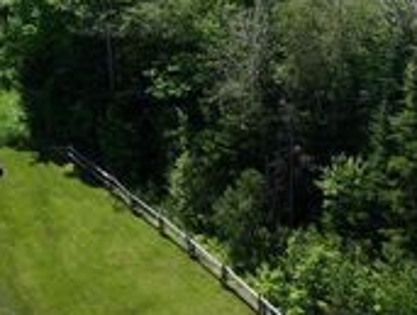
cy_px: -96
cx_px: -78
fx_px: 845
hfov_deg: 25.1
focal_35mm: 70
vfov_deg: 19.4
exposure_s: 1/2000
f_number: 2.8
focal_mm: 12.29
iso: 110
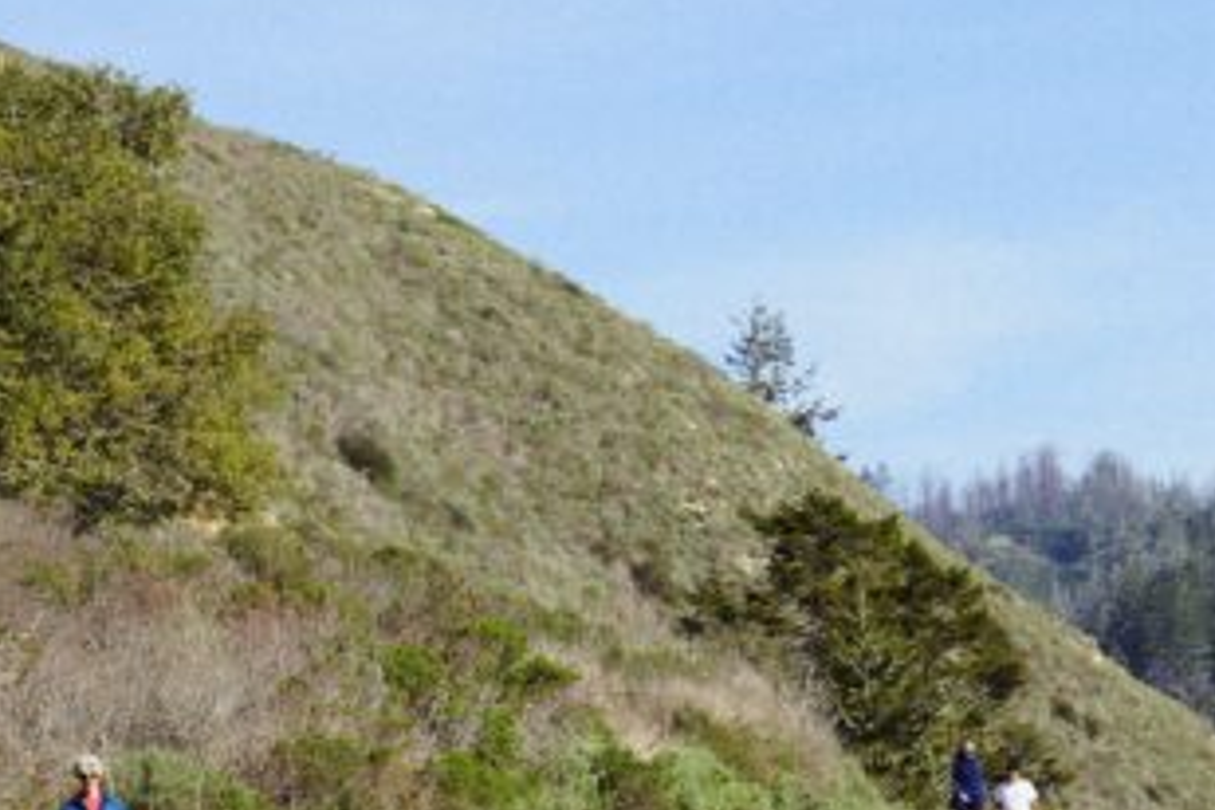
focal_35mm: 170
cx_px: 1148
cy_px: 493
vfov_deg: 8.1
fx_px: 5737
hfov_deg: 12.0
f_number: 11
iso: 100
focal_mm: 50
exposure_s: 1/125
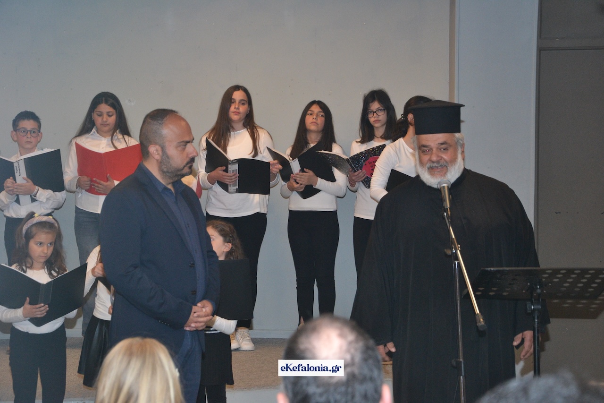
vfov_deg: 14.7
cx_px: 302
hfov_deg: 21.9
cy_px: 202
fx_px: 1560
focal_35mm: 93
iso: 1600
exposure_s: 1/200
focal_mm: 62
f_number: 5.3
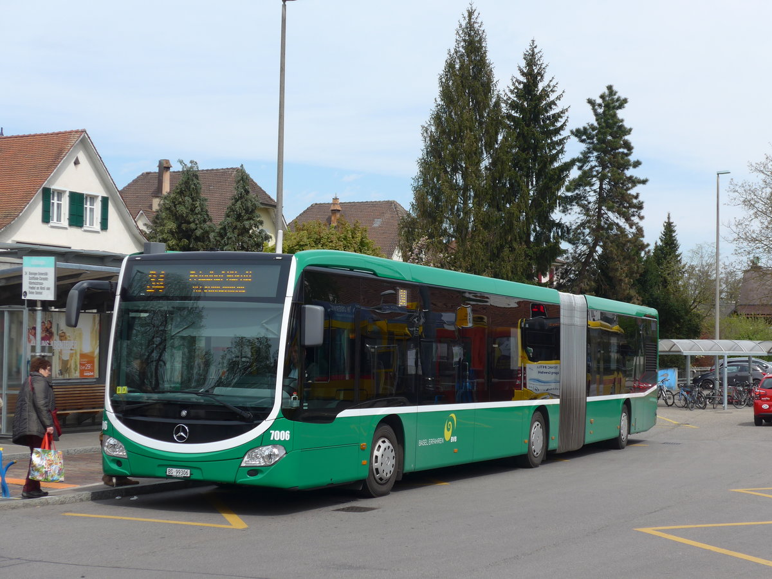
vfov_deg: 23.7
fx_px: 1383
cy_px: 290
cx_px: 386
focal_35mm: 62
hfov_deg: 31.2
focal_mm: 12.7
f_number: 3.7
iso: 80
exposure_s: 1/1000
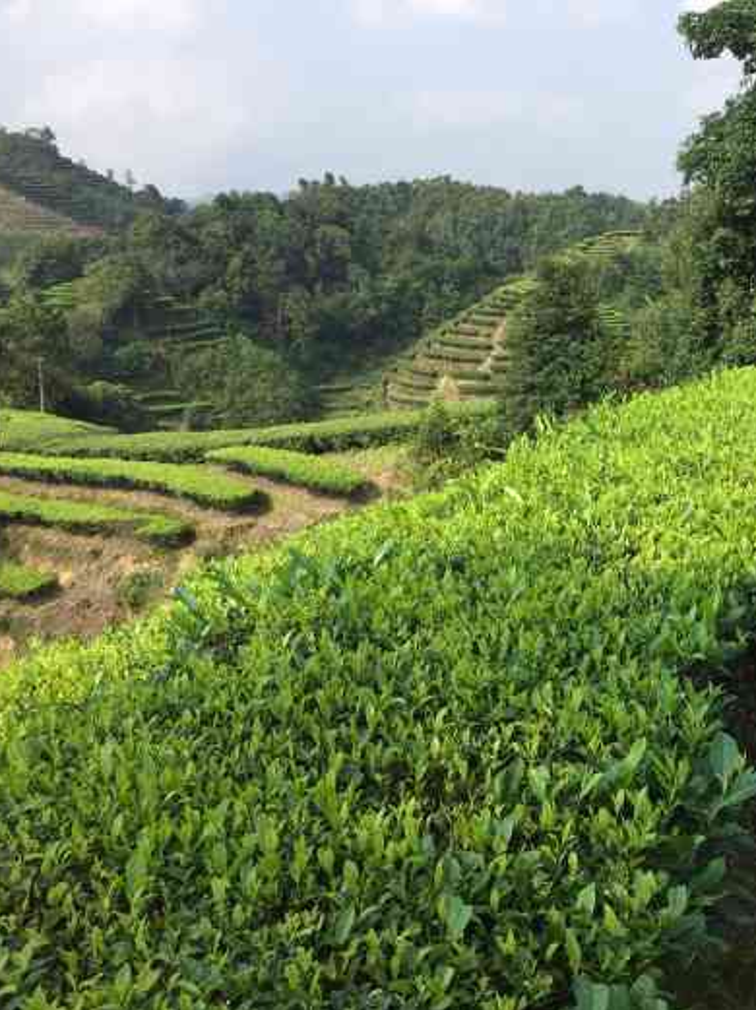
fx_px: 1137
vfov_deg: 47.9
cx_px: 657
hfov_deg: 35.0
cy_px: 507
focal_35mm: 39
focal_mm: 4.15
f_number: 2.2
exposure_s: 1/1163
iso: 32
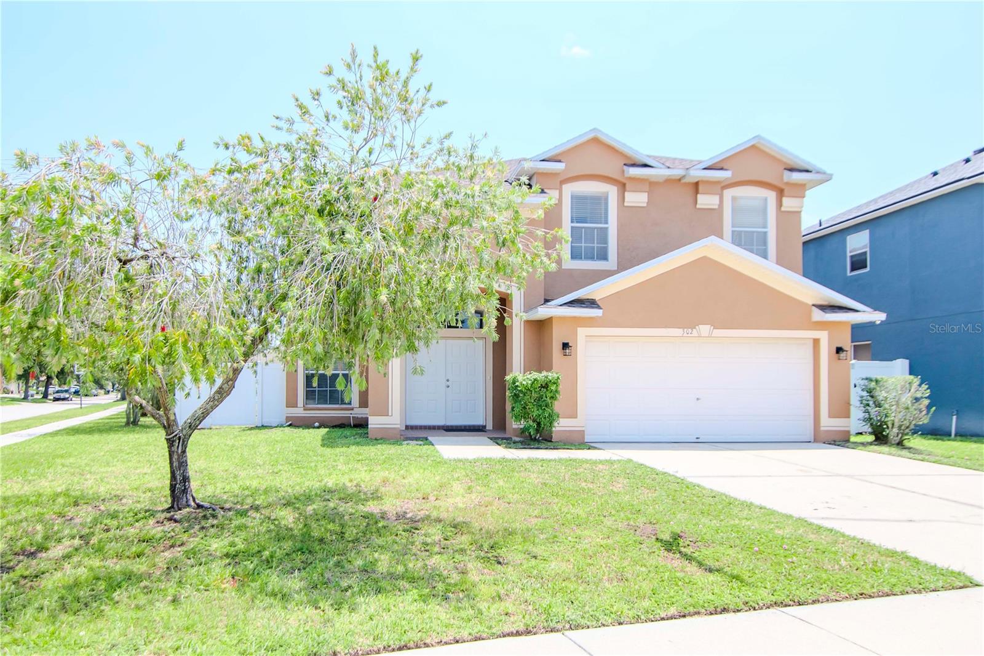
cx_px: 492
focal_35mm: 21
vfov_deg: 59.5
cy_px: 328
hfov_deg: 81.2
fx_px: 574
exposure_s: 1/1600
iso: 400
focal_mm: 14
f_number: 4
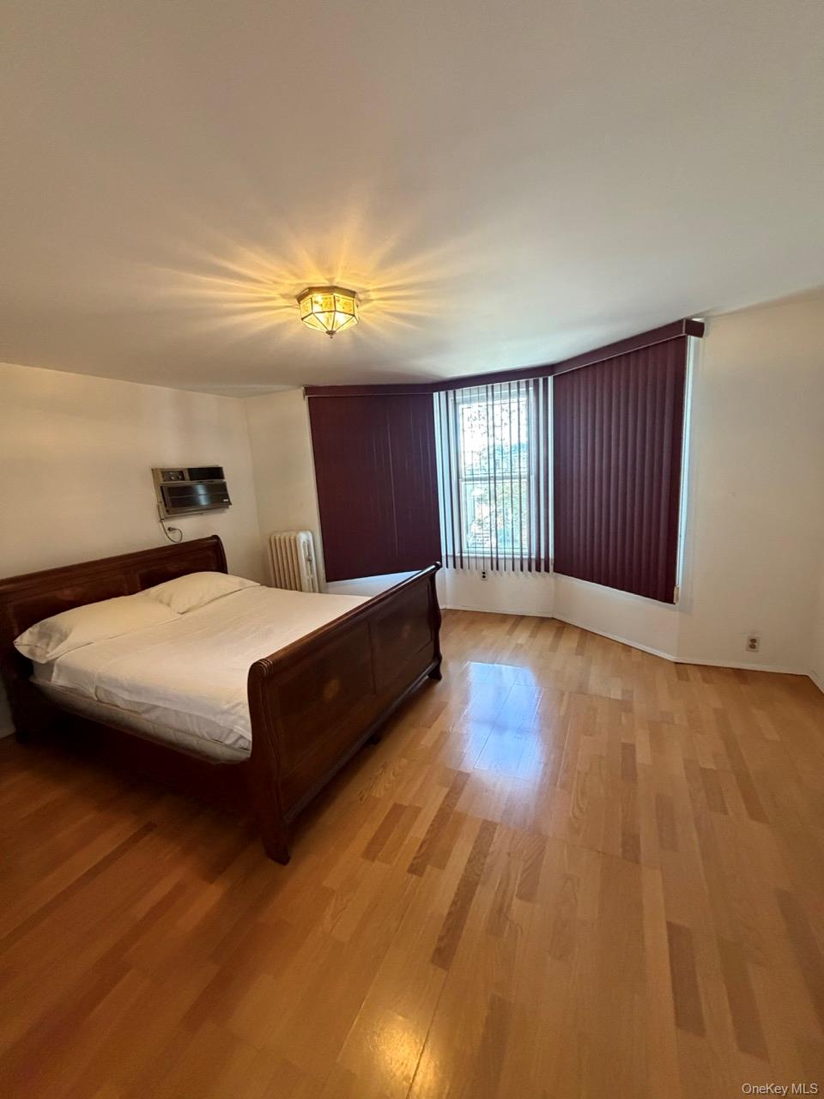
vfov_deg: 102.1
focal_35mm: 14
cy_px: 550
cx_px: 412
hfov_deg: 85.7
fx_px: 444
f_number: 2.2
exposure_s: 1/60
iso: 640
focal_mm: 2.22
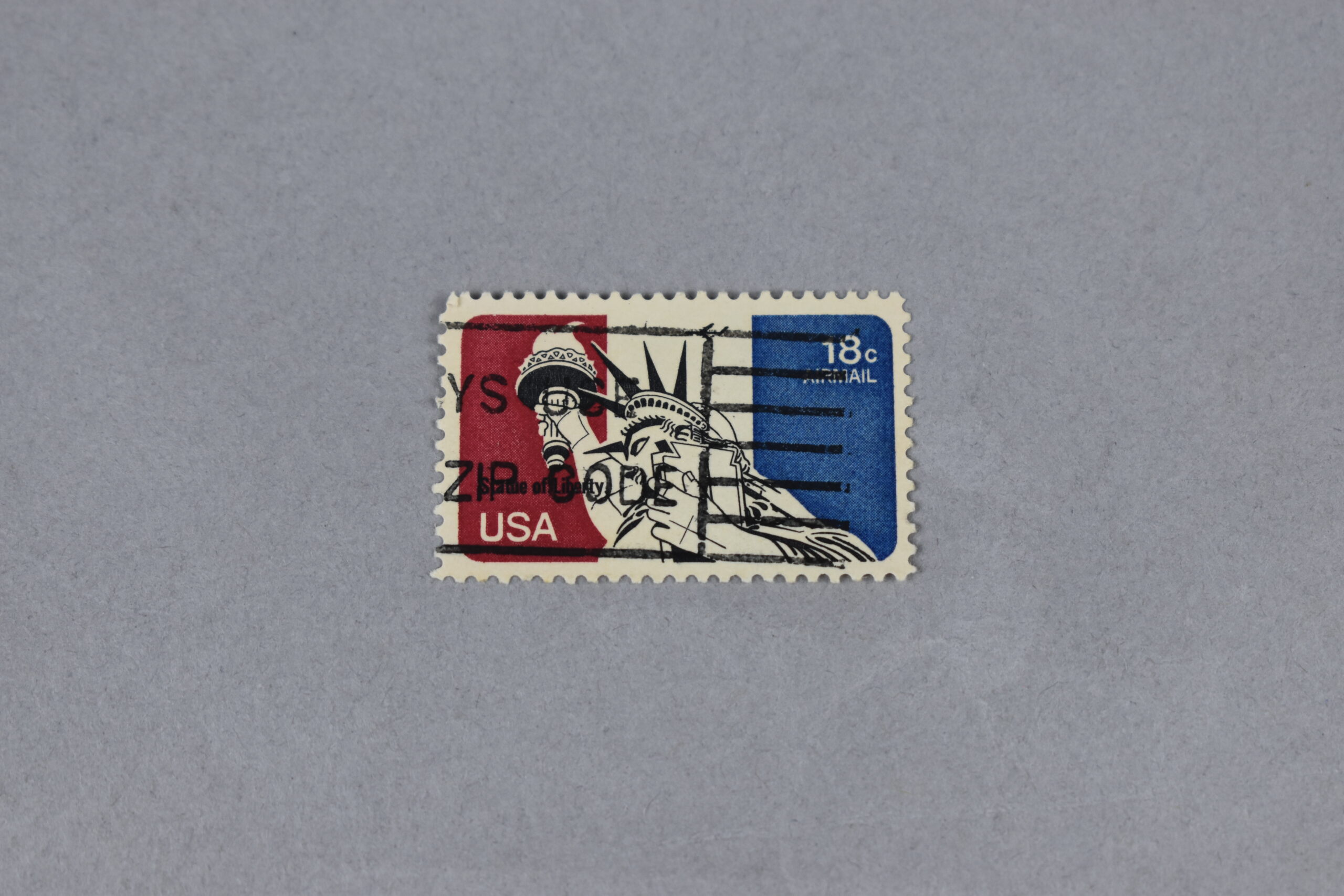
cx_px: 672
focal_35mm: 82
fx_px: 3080
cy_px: 448
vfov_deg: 16.6
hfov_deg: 24.6
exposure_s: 1/125
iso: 400
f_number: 5.6
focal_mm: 55
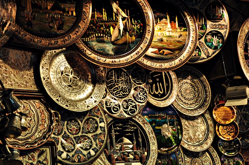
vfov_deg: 16.8
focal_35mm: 81
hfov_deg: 25.1
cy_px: 81
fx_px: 560
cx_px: 120
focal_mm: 50
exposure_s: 1/320
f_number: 5
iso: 640
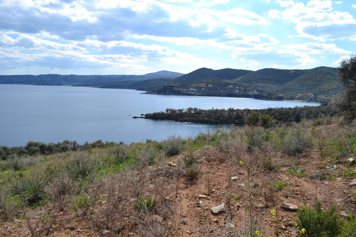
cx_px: 178
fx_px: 267
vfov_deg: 47.9
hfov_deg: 67.4
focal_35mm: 27
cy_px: 118
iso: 100
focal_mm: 18
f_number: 9
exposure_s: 1/320
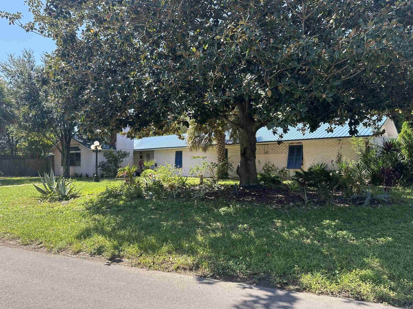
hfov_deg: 71.6
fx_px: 286
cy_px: 154
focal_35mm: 24
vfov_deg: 56.8
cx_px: 206
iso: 80
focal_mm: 6.86
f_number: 1.78
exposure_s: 1/836
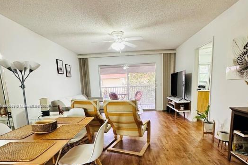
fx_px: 138
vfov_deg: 60.8
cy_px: 106
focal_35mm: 20
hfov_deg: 84.0
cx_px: 124
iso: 200
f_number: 2.2
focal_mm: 2.22
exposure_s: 1/60
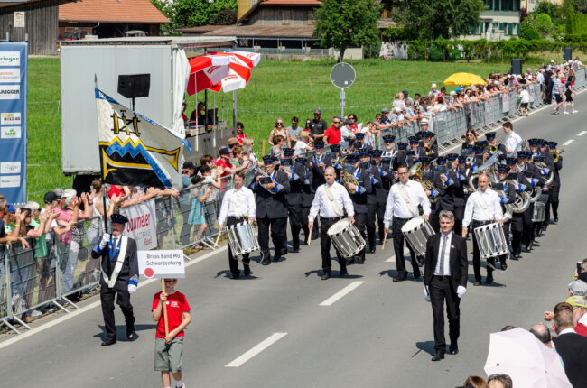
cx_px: 294
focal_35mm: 120
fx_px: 1952
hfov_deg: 17.1
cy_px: 194
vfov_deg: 11.4
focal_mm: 80
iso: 125
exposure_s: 1/250
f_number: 11
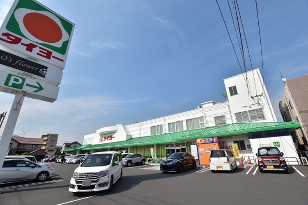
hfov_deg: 100.4
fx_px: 128
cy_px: 102
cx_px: 154
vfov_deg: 77.2
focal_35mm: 15
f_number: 5.6
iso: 160
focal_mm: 10
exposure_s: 1/1250
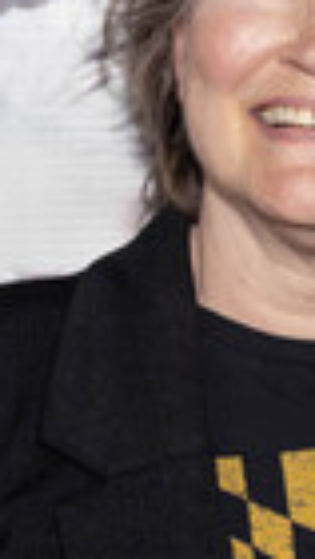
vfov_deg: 10.8
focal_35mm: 199
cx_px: 688
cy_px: 276
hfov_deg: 5.9
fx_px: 2948
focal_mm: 59
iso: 400
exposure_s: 1/200
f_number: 5.6
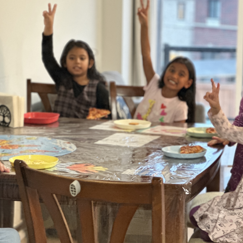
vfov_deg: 16.9
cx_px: 131
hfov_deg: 16.9
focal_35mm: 103
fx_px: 818
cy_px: 120
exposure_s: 1/15
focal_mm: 9
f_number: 2.8
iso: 640
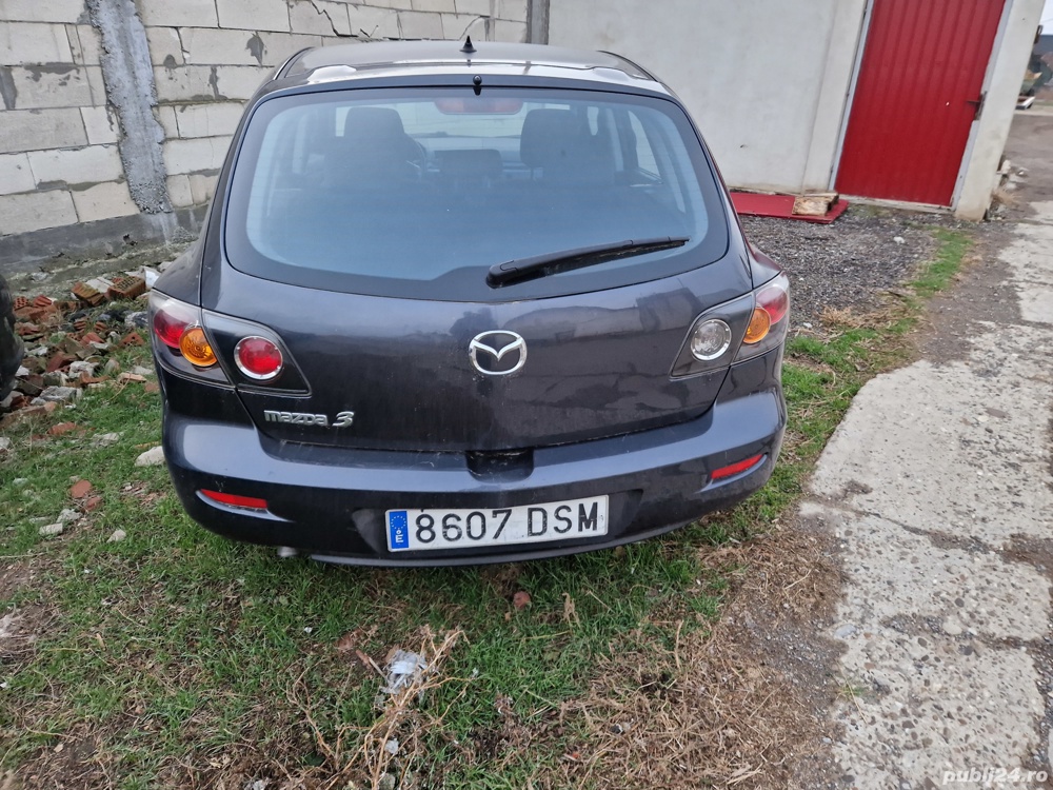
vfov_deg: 58.9
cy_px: 395
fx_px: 700
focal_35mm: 23
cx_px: 526
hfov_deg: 73.9
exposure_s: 1/100
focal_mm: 5.4
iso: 250
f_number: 1.8
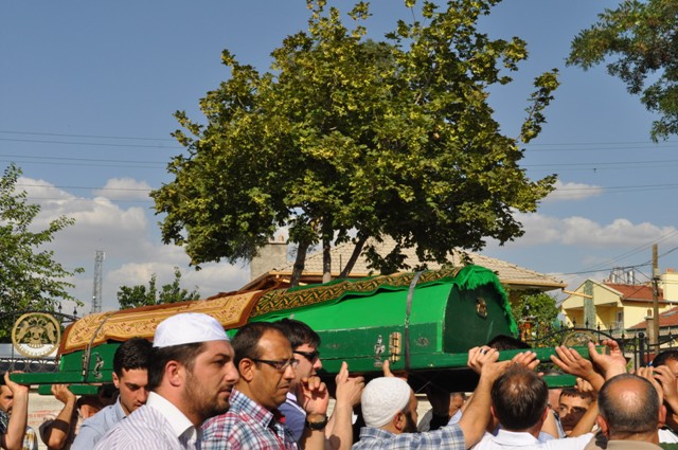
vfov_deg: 22.6
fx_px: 1129
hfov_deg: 33.4
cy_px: 225
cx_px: 339
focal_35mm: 60
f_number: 11
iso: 400
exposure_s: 1/500
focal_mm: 40
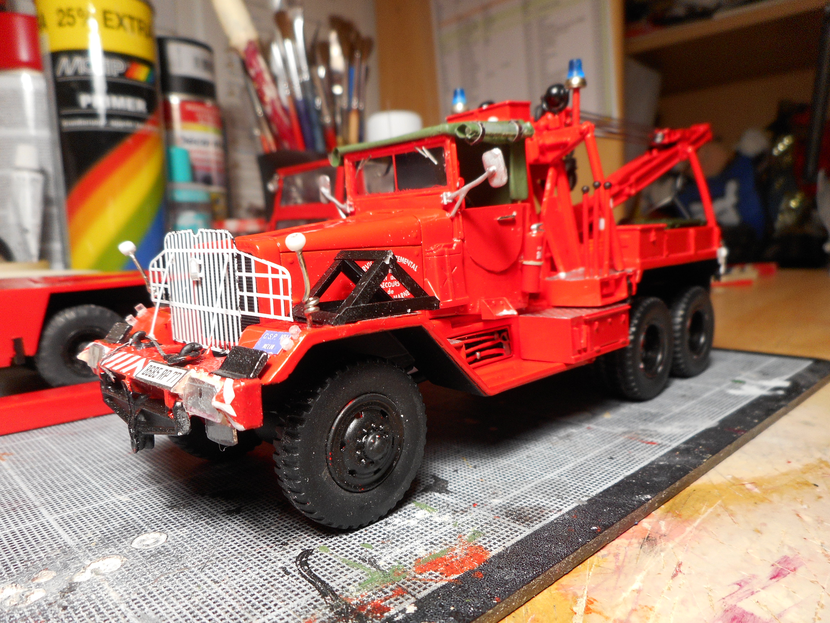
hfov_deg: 69.4
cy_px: 312
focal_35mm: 25
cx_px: 415
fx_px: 599
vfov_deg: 54.9
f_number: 3.7
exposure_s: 1/30
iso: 125
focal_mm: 4.5
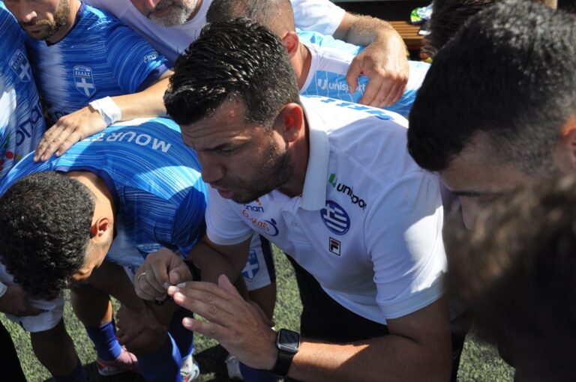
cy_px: 191
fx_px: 623
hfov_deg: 49.6
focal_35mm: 39
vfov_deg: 34.1
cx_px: 288
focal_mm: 26
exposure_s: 1/1600
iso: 400
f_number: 6.3
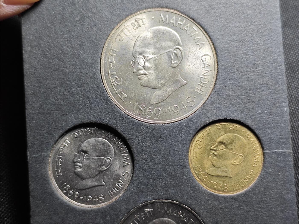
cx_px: 150
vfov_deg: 29.7
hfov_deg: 38.9
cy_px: 112
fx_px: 423
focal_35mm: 49
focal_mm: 5.84
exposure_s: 1/69
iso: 100
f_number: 1.6
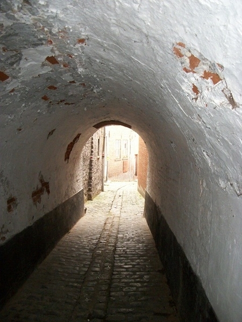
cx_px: 121
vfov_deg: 56.8
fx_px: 298
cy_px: 161
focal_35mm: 32
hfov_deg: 44.2
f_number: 2.9
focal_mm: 5.7
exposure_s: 1/200
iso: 320
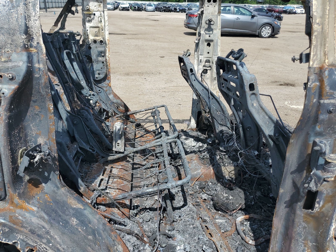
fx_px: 252
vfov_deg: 53.1
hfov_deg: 67.3
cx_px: 168
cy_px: 126
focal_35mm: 26
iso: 50
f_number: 1.5
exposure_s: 1/2500
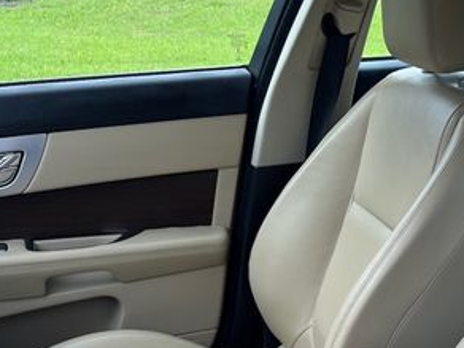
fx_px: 764
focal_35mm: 57
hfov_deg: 31.0
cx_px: 475
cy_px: 316
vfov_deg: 24.9
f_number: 1.5
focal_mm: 5.7
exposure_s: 1/495
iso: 50
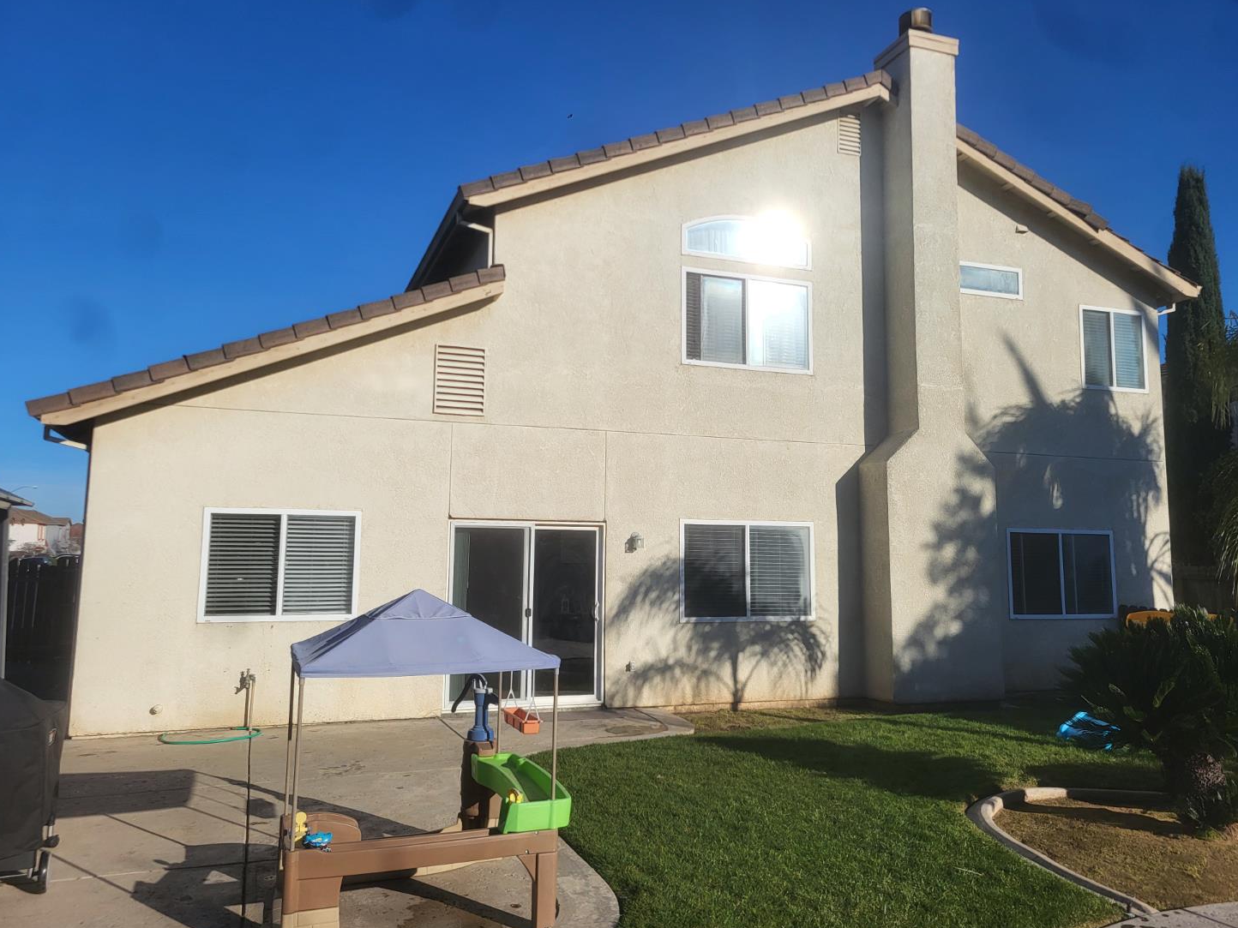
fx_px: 966
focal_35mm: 27
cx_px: 634
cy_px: 459
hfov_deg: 65.3
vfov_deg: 51.4
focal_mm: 5.4
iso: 40
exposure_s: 1/4517
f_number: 1.8
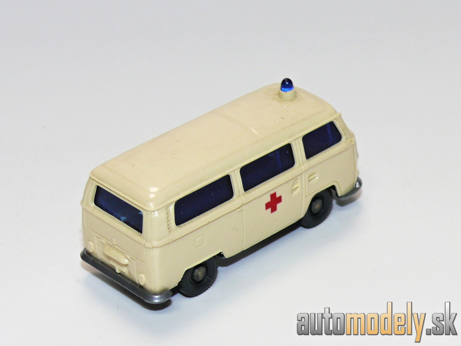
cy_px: 173
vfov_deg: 11.9
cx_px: 230
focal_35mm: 125
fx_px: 1665
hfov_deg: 15.8
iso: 100
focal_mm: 14.8
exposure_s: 1/30
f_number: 4
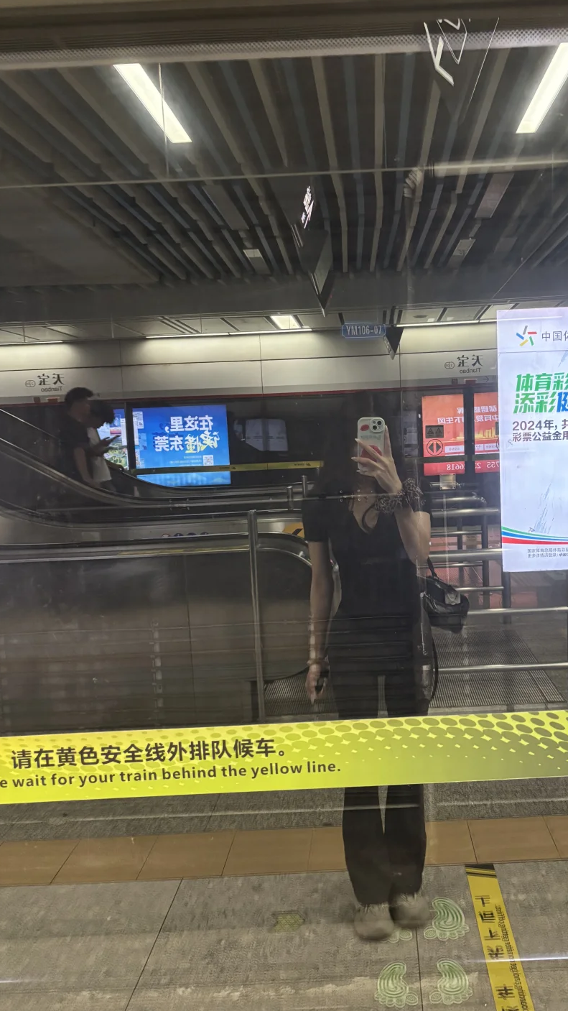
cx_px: 383
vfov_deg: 66.1
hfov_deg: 39.6
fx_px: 777
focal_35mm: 29
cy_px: 499
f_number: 1.6
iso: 500
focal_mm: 5.96
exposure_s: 1/50
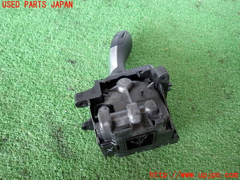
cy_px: 90
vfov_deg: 54.9
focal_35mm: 25
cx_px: 120
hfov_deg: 69.4
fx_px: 173
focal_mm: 4.5
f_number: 2
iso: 200
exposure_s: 1/40
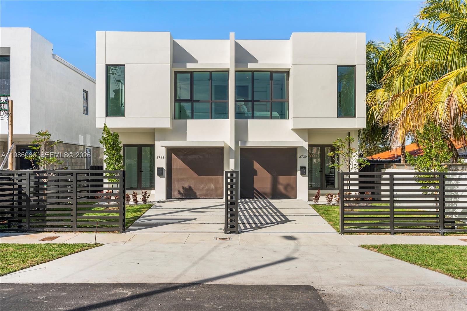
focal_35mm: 31
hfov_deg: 60.3
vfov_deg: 42.3
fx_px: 402
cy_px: 156
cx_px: 234
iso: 50
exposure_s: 1/160
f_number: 9
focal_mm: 31
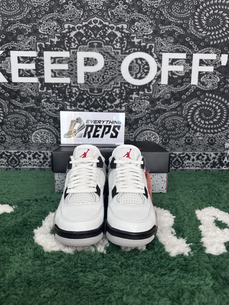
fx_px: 212
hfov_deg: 56.8
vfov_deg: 71.6
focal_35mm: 24
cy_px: 152
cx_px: 114
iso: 200
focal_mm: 6.86
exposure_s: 1/121
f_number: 1.78
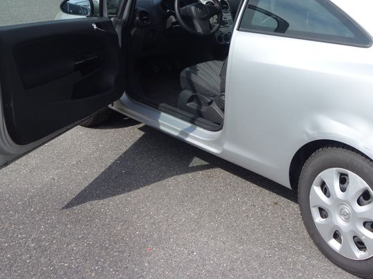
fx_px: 549
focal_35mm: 51
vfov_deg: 27.8
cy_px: 44
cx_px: 288
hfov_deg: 36.5
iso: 125
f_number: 2.2
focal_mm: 10.4
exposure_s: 1/2000
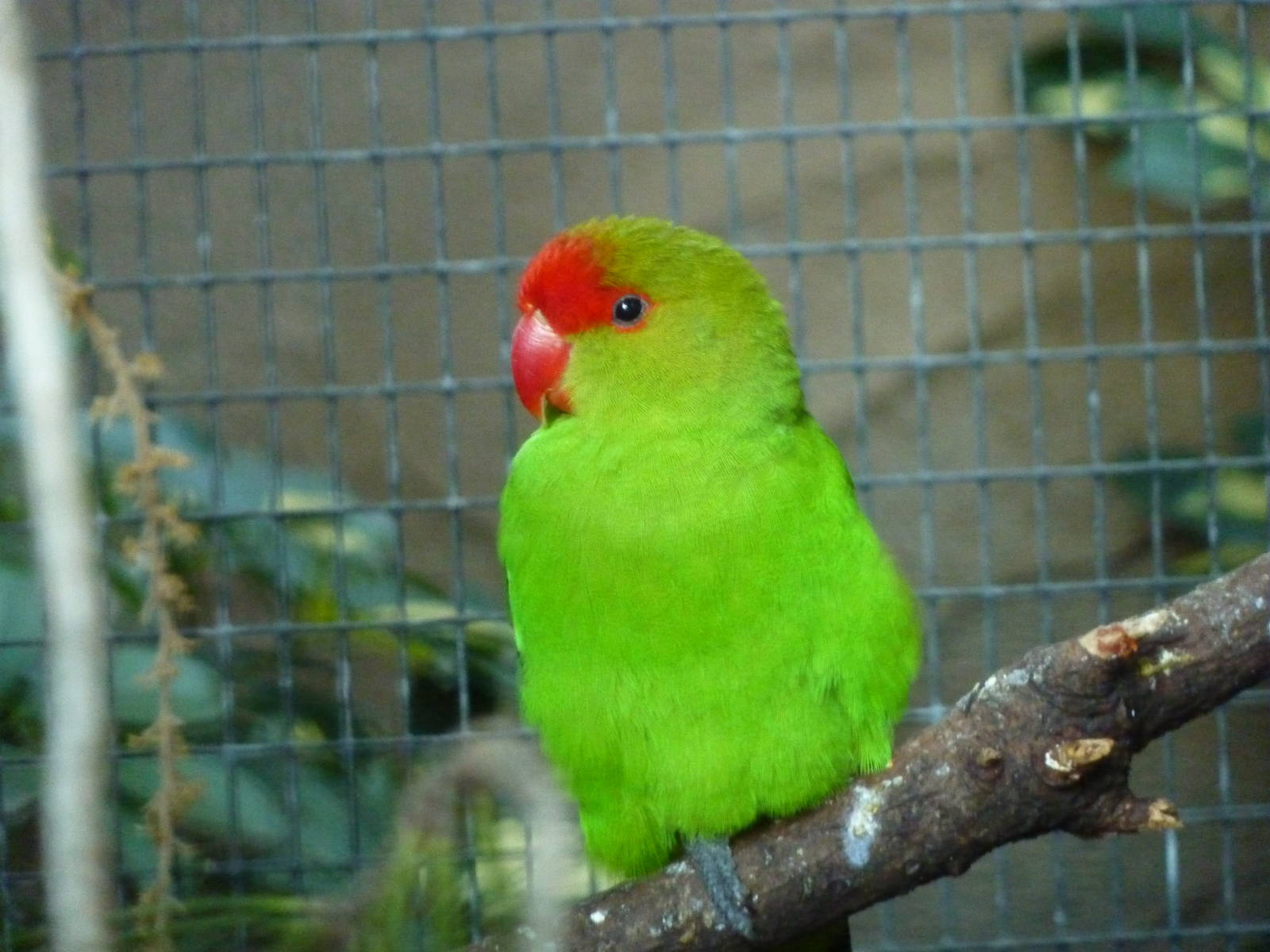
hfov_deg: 7.1
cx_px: 635
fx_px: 10199
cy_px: 476
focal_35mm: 278
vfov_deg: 5.3
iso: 800
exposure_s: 1/10
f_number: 4.8
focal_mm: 45.7
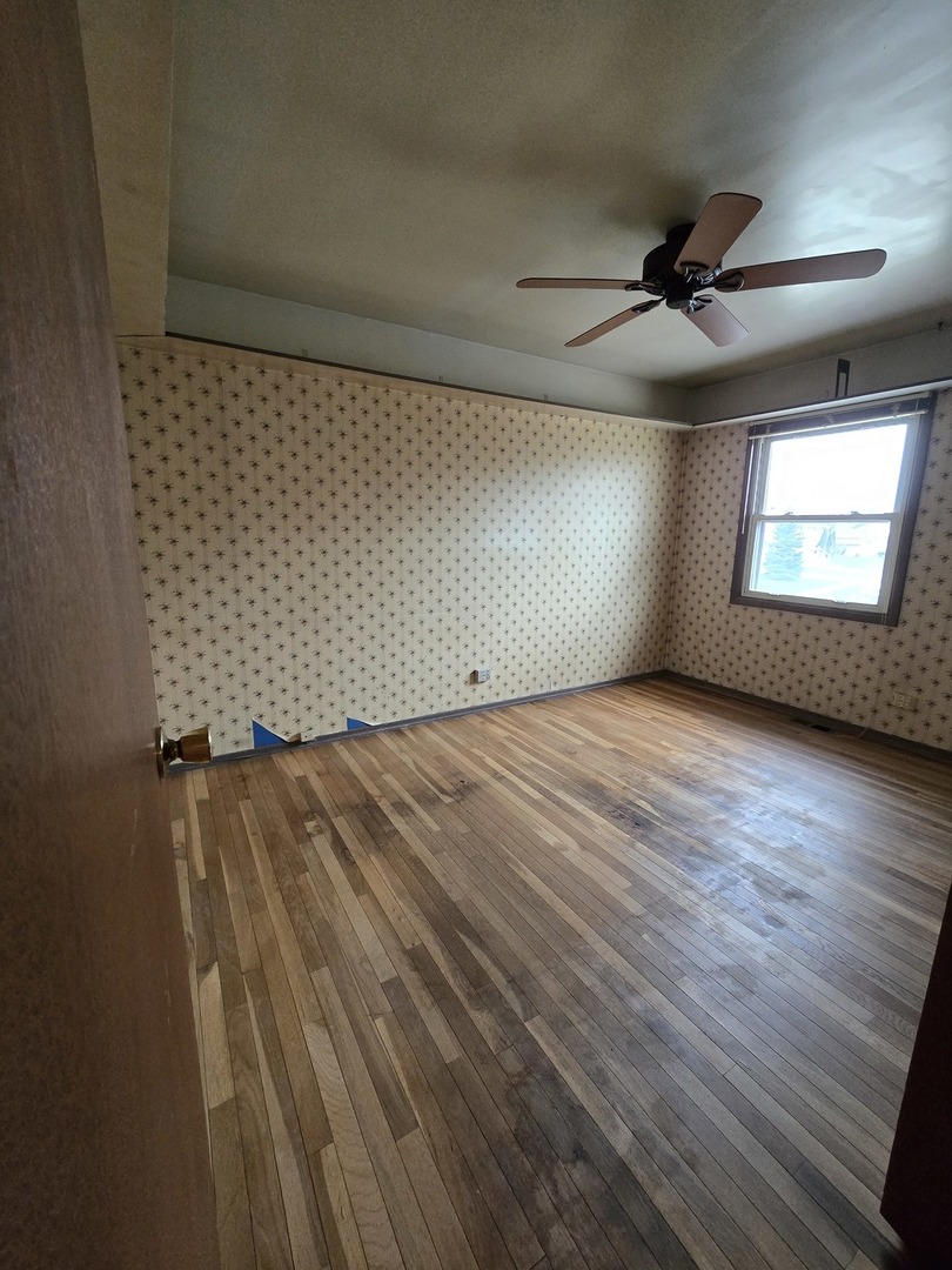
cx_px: 476
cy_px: 635
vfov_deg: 106.2
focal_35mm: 13
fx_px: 477
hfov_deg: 89.9
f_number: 2.2
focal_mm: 2.2
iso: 800
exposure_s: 1/60
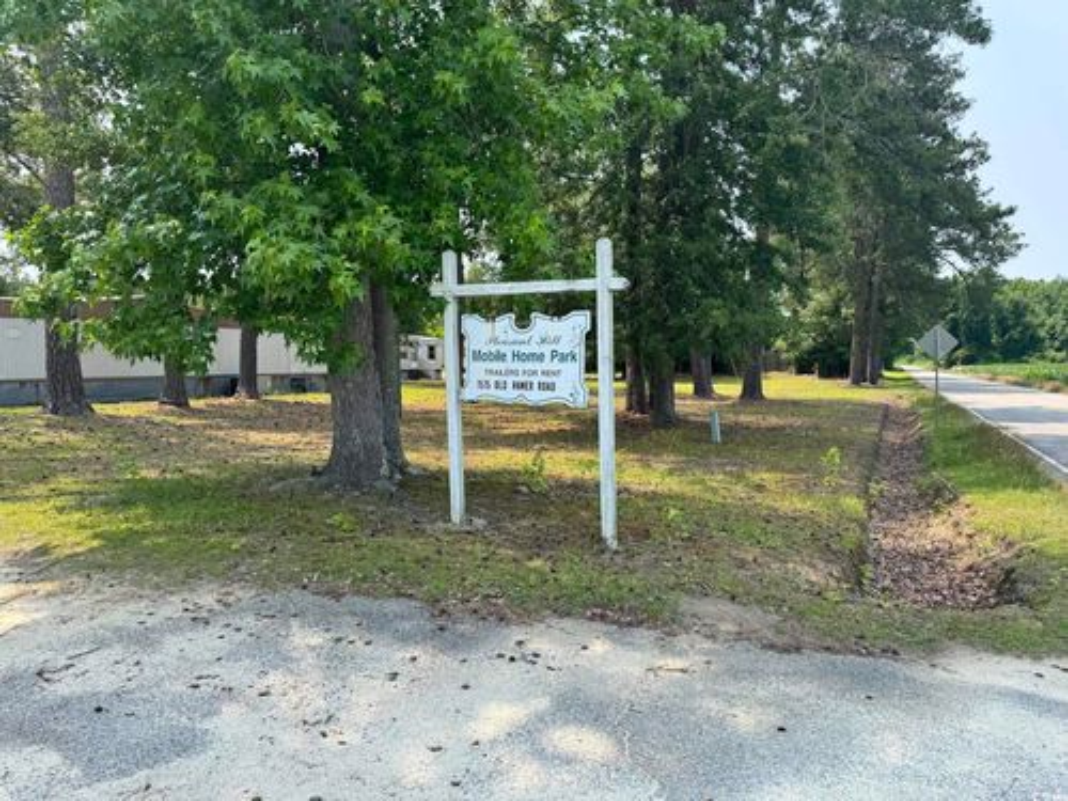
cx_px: 534
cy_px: 400
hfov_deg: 71.6
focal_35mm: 24
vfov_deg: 56.8
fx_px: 740
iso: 80
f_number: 1.78
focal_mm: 6.76
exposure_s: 1/1637
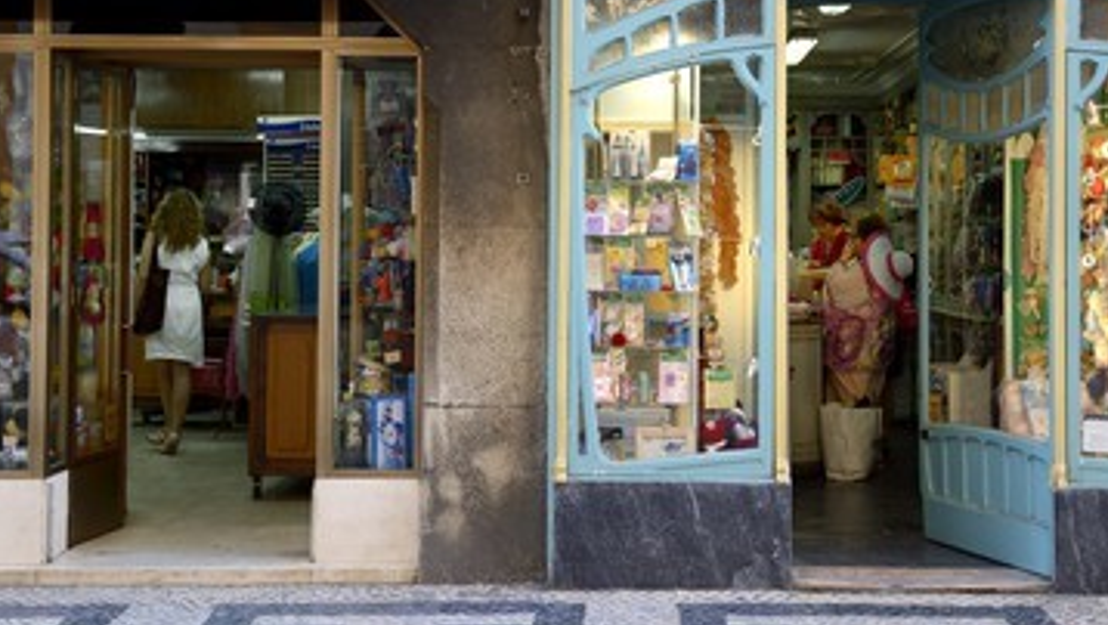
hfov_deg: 38.4
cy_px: 254
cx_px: 638
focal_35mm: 54
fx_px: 1588
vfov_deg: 22.2
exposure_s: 1/80
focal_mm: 44
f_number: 5.6
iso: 400
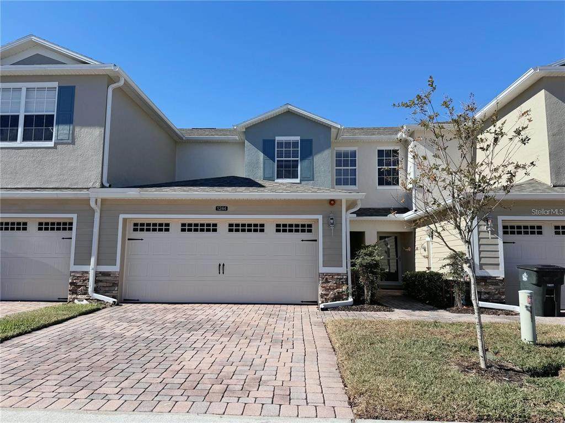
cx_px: 282
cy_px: 212
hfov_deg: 71.6
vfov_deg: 56.8
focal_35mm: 24
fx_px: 392
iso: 80
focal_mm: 6.76
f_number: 1.78
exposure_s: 1/4049
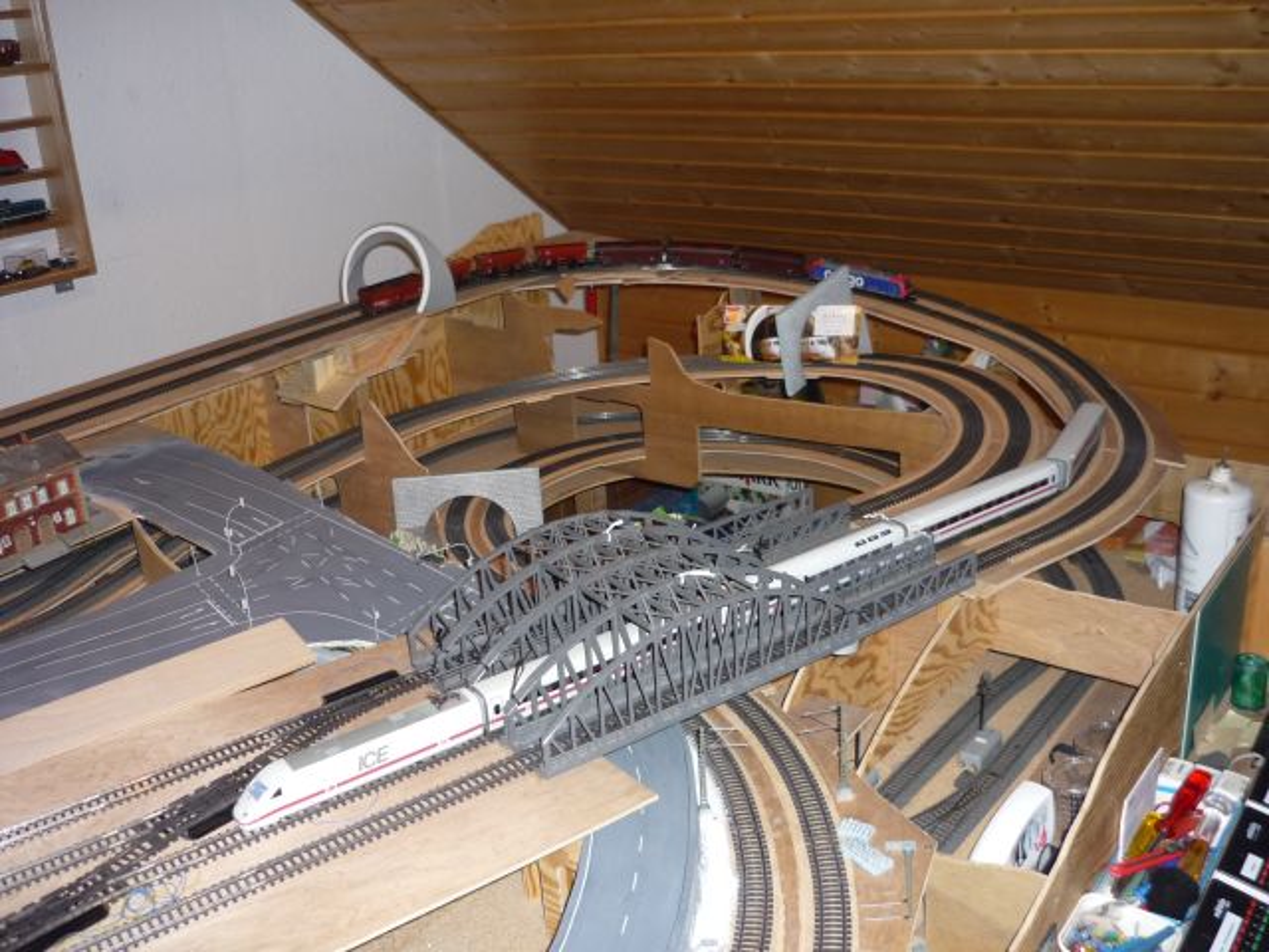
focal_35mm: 33
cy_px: 476
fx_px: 1210
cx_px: 634
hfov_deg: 55.4
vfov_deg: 42.9
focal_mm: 5.5
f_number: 2.8
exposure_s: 1/30
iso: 160
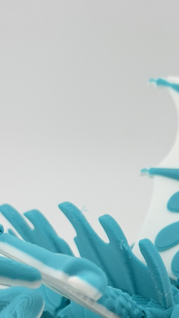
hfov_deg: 11.5
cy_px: 266
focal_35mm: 103
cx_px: 219
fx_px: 869
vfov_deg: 20.5
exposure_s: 1/1678
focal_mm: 6.76
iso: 64
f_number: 1.78
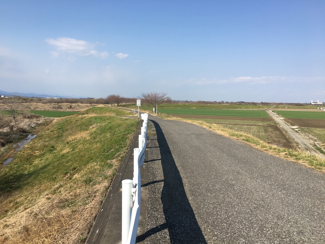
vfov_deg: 48.2
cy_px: 122
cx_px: 162
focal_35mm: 29
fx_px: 272
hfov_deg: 61.7
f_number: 2.2
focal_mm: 4.15
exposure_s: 1/1570
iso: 25
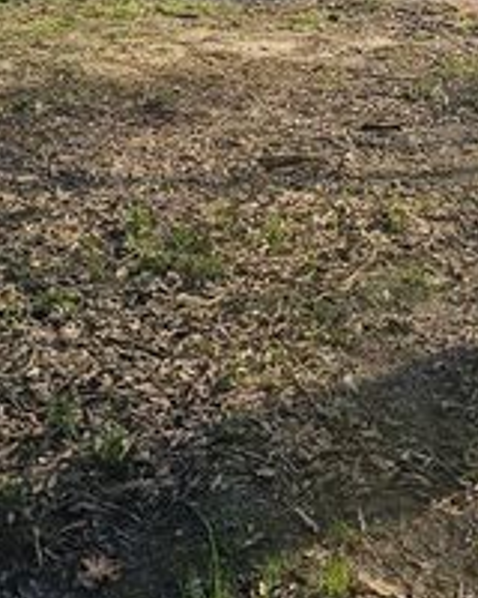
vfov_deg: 21.3
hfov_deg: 20.4
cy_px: -300
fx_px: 1326
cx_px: 299
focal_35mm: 75
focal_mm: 6.3
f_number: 1.7
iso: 10
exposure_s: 1/854
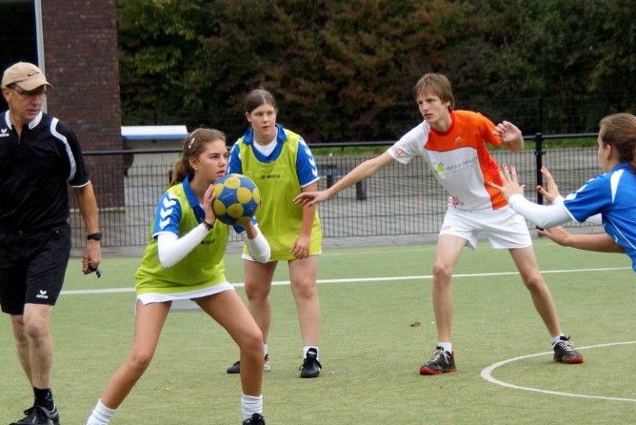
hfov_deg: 11.4
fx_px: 3199
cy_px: 300
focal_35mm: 181
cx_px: 376
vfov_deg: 7.6
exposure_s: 1/640
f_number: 5.6
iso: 1250
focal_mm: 70
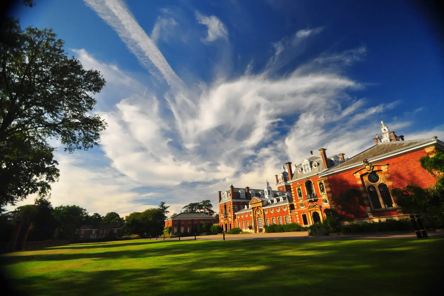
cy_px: 148
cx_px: 222
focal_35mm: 15
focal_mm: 10
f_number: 3.5
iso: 200
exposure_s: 1/1000
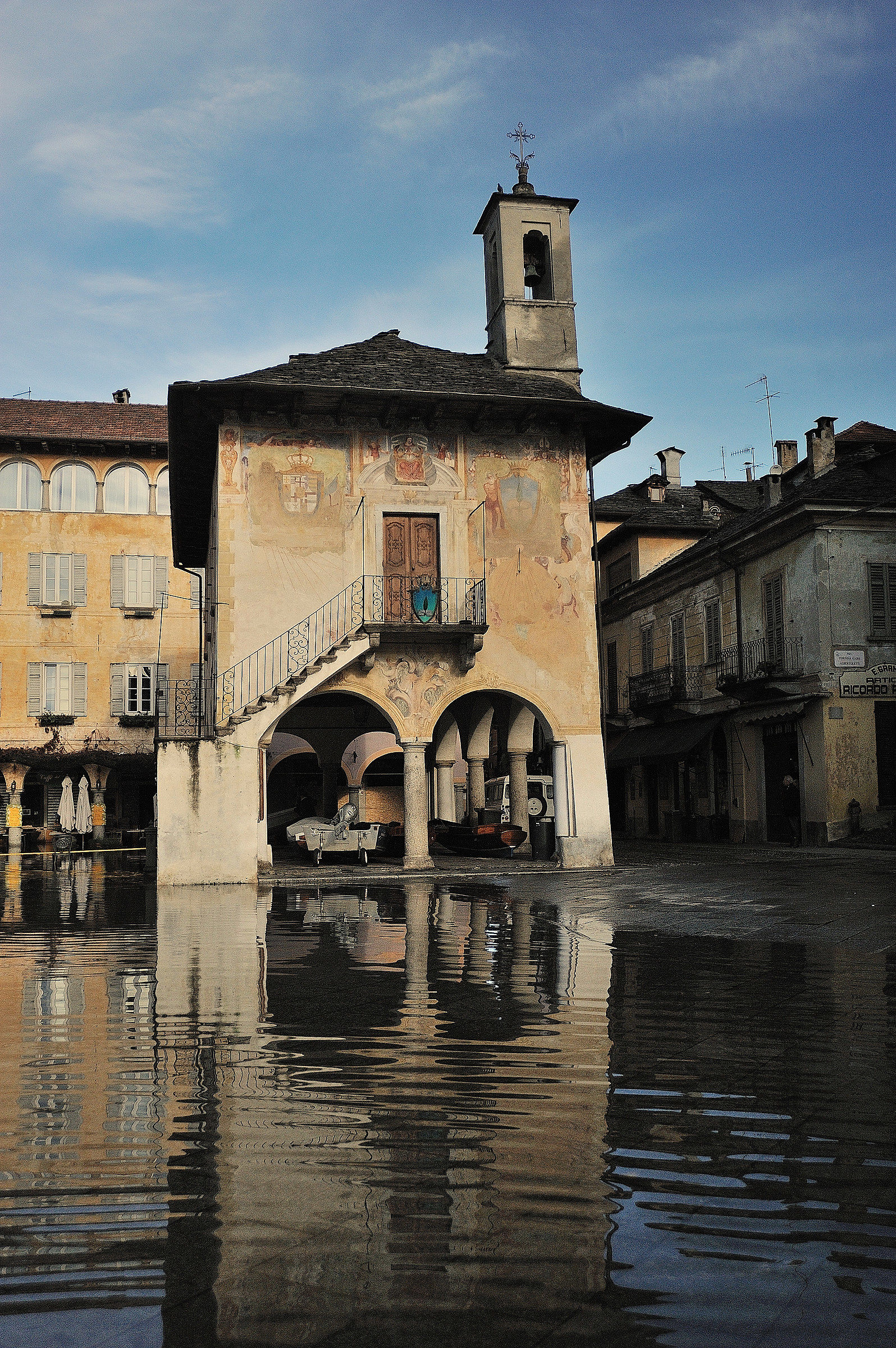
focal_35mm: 35
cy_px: 674
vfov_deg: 54.5
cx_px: 448
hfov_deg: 37.8
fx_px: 1309
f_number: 6.3
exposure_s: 1/8000
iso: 800
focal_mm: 35
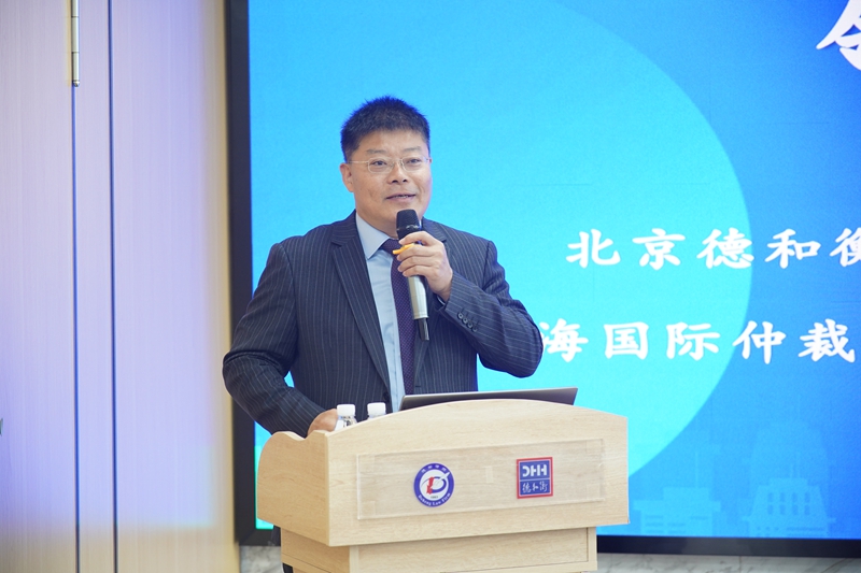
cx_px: 430
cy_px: 286
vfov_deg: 13.0
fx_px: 2511
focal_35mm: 105
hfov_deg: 19.5
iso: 1600
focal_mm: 105
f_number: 4
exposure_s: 1/125
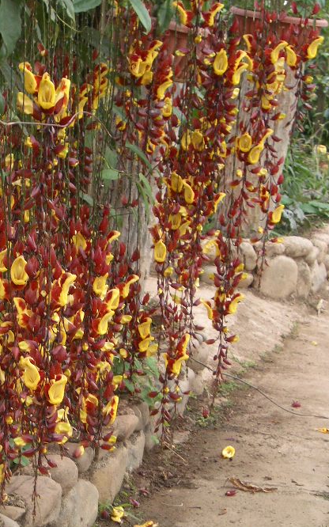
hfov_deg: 12.9
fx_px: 1450
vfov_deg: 20.6
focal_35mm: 101
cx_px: 37
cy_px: 297
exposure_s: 1/60
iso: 100
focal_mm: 10.2
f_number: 3.5
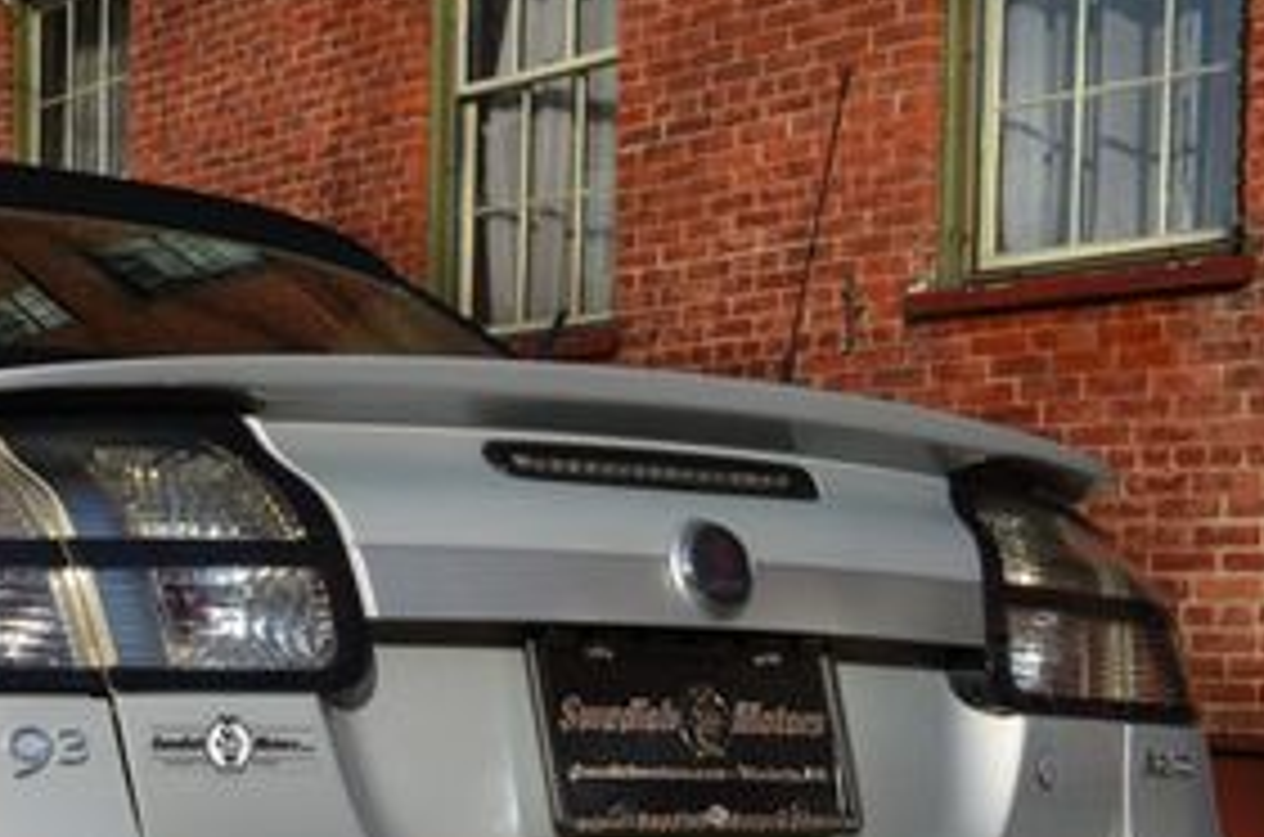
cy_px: 922
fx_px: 2873
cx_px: -166
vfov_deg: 16.1
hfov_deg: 23.2
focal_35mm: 82
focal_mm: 24
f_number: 8
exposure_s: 1/320
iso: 100
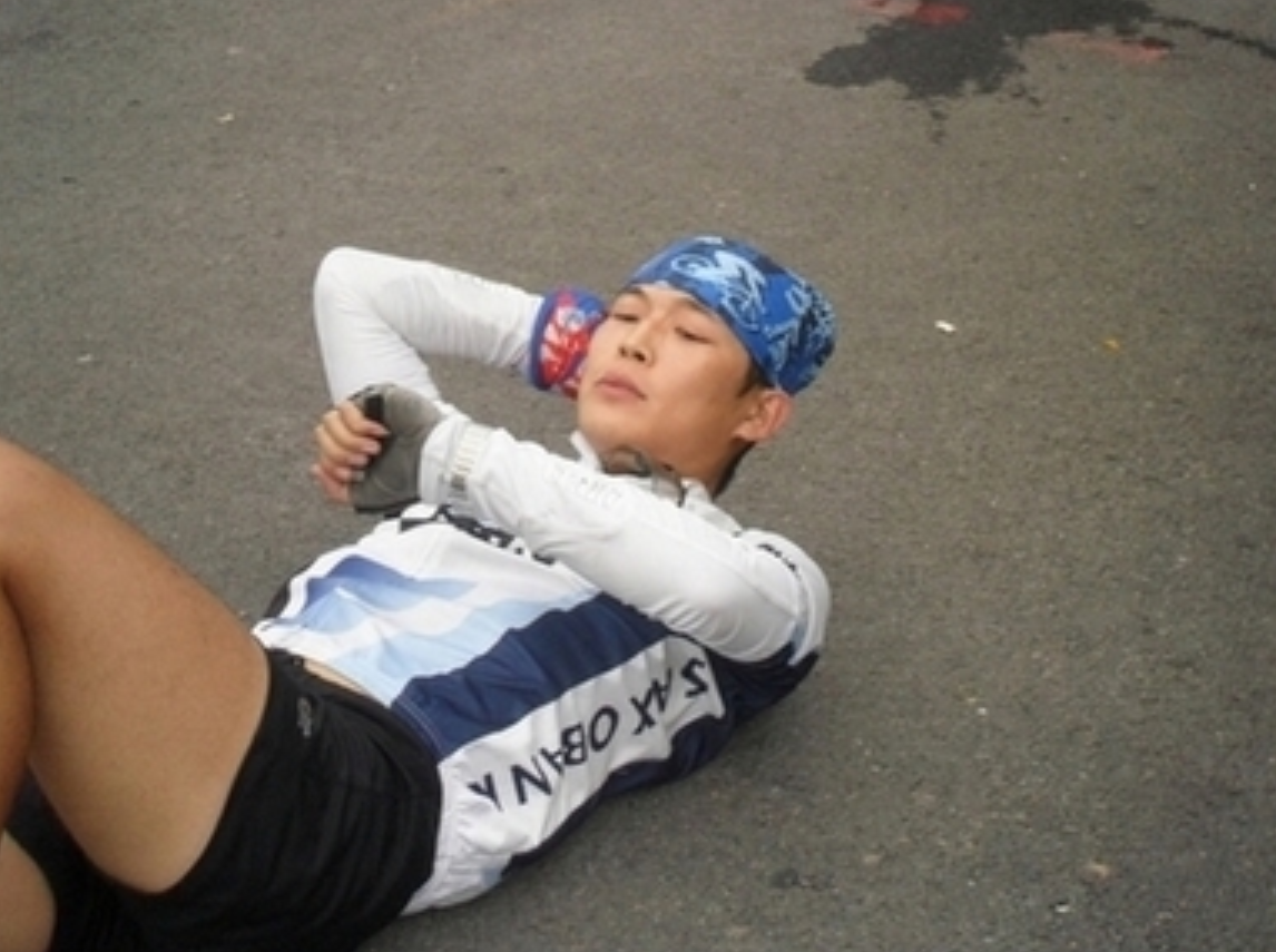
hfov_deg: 17.9
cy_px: 466
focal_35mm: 110
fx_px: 4047
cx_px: 651
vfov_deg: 13.4
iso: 240
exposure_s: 1/60
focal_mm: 18.9
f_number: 5.8
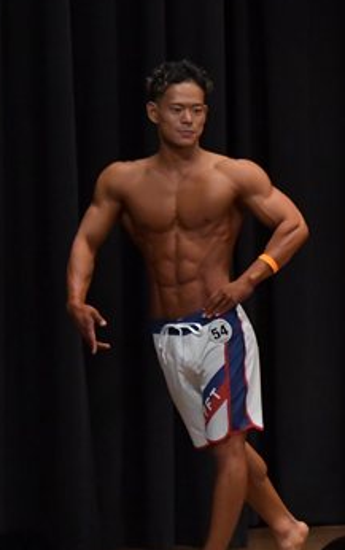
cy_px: 261
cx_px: 529
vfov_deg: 5.0
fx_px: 6258
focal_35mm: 417
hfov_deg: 3.1
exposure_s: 1/400
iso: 5000
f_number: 5.6
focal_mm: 122
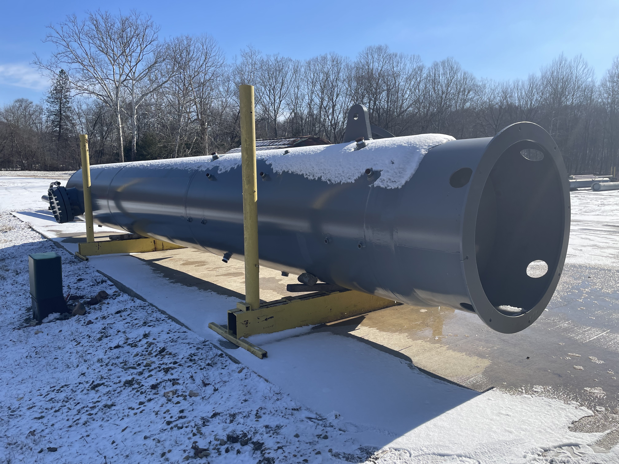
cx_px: 310
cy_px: 232
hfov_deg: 67.3
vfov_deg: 53.1
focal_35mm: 26
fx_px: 465
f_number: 1.6
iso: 32
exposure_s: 1/3125
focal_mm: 4.2
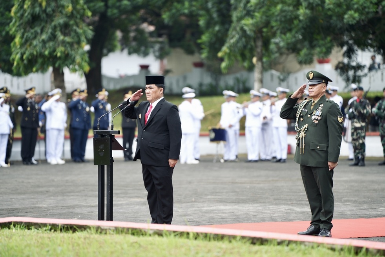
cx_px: 192
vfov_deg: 7.6
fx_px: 1925
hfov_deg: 11.4
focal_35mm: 180
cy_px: 128
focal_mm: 180
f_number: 2.8
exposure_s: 1/250
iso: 160
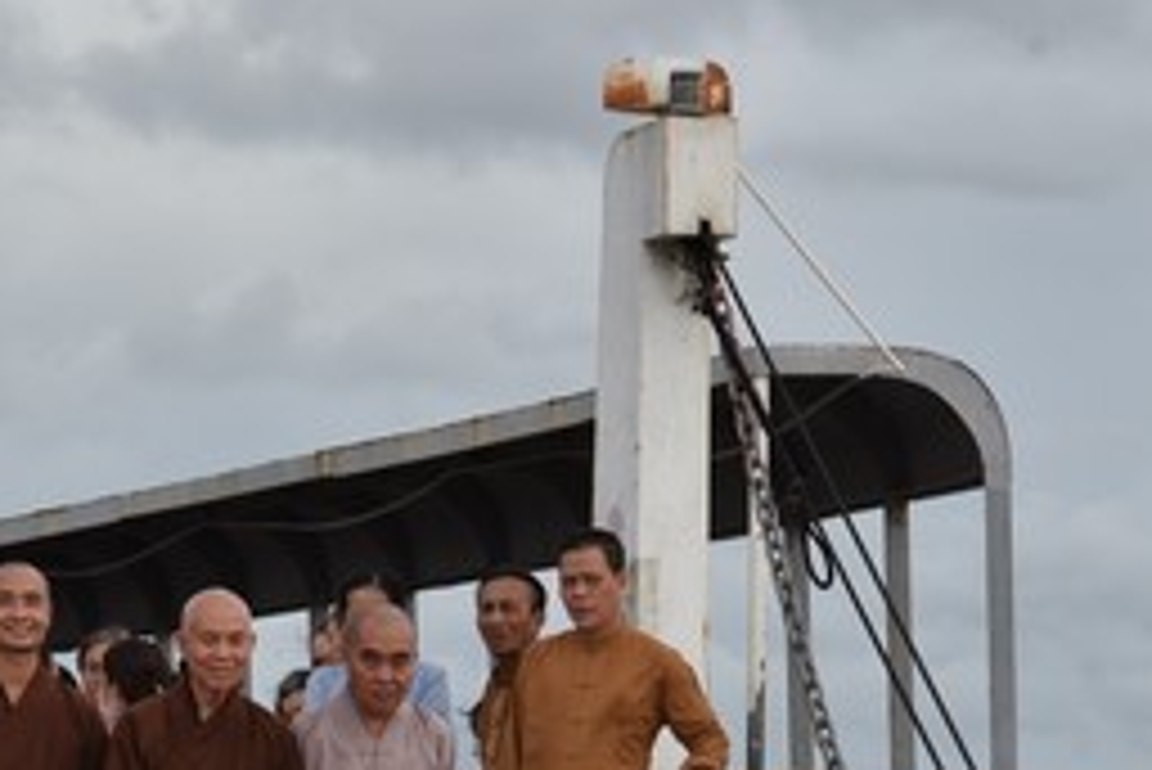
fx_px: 9765
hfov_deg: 6.7
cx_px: 302
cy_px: 635
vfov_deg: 4.5
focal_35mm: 305
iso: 200
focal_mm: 120
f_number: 5.6
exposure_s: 1/500
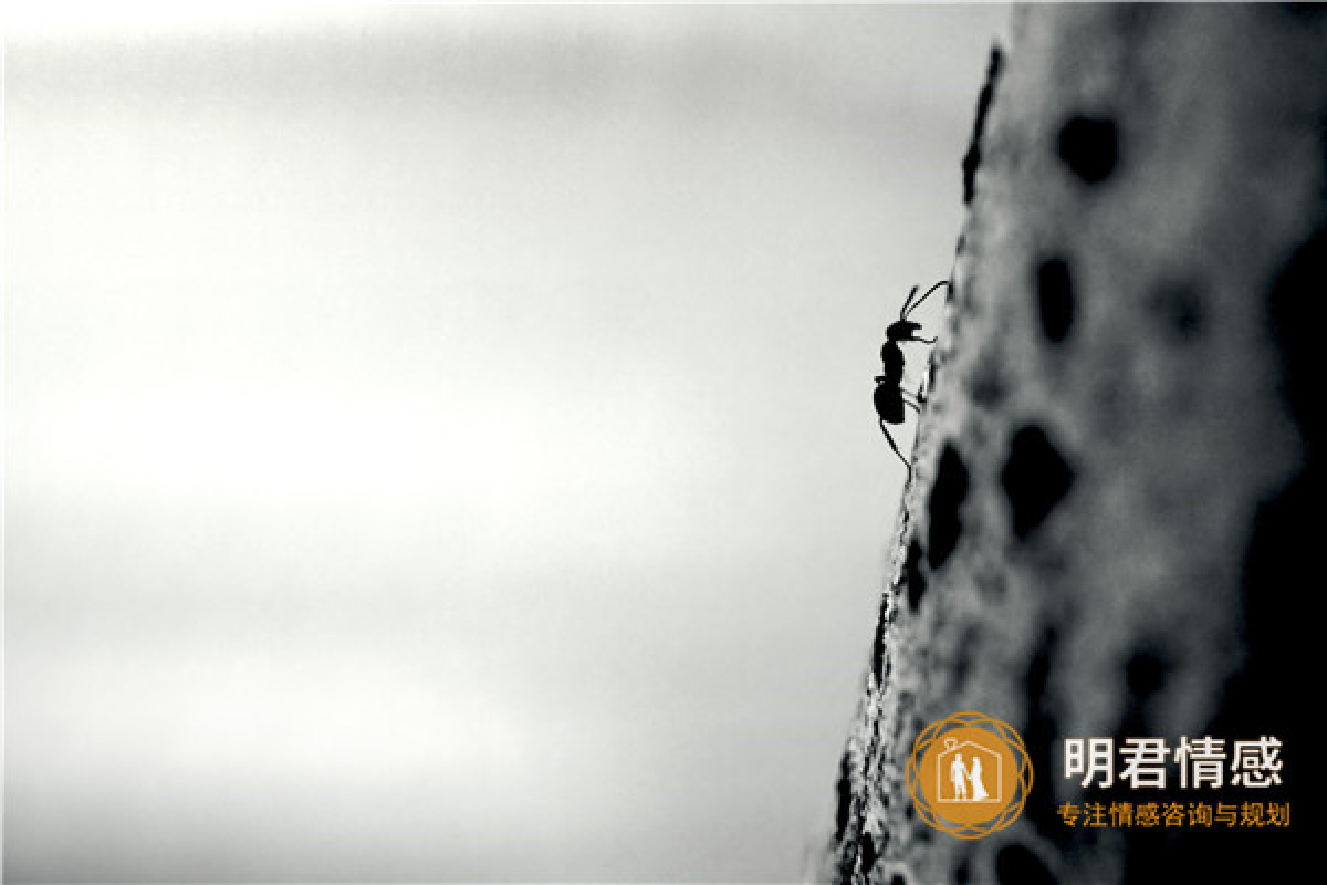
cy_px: 442
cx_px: 664
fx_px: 2322
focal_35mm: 63
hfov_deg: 31.9
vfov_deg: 21.6
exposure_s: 1/400
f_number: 5
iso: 400
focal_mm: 42
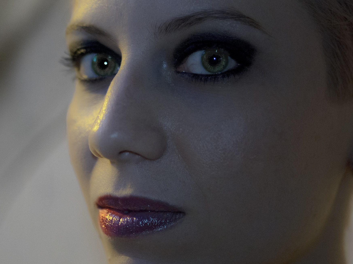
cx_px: 178
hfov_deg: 15.9
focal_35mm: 124
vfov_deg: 11.9
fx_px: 1264
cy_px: 91
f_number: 1.8
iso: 800
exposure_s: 1/25
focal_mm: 45
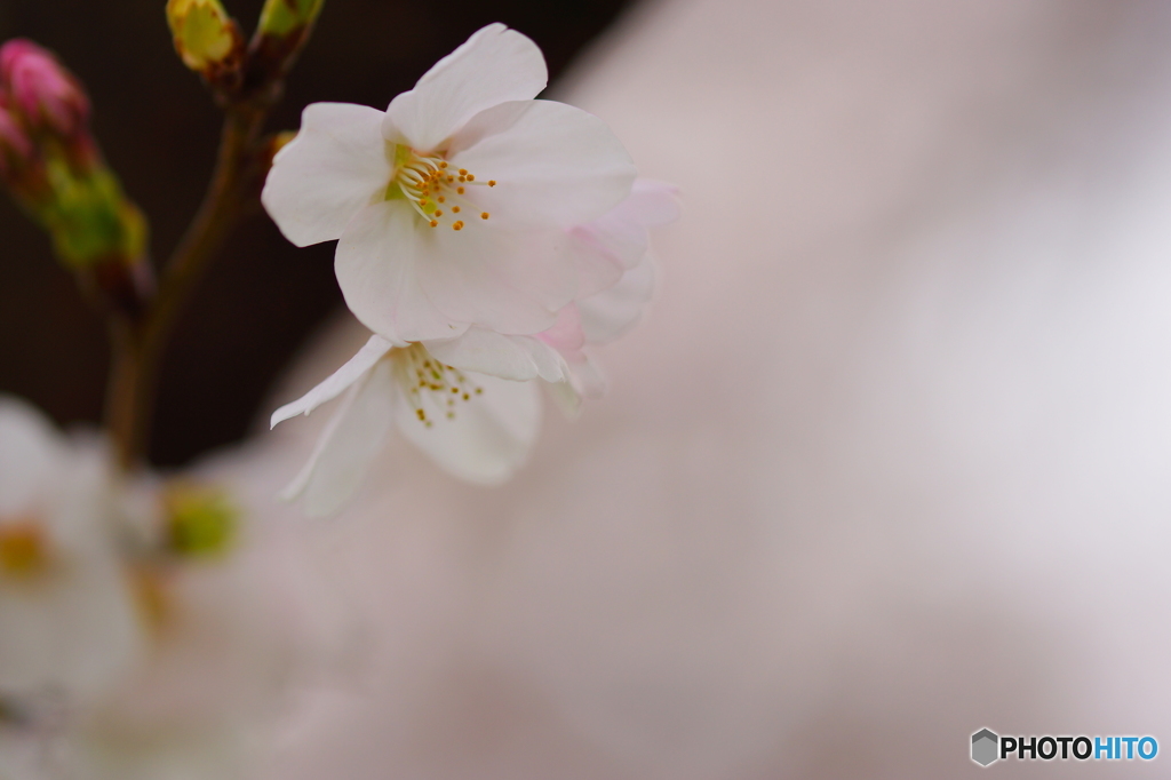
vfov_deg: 8.7
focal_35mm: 158
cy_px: 390
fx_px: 5121
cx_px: 586
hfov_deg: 13.0
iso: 100
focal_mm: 105
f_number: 2.8
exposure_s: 1/800
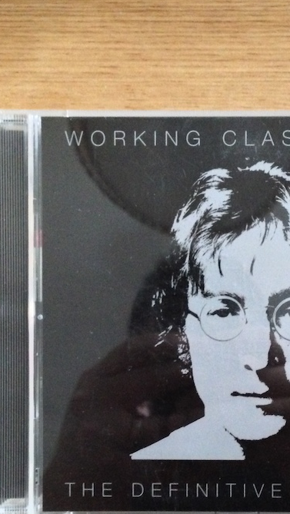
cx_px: 216
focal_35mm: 55
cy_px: 310
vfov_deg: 37.7
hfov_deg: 21.7
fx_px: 751
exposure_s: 1/15
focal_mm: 4.12
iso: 800
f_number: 2.4
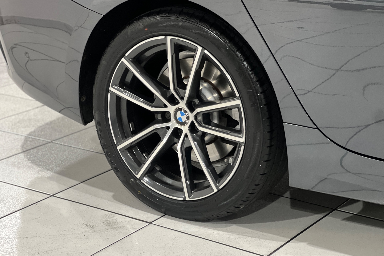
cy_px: 116
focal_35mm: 81
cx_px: 193
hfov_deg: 25.1
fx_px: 864
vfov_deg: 16.9
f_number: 2.8
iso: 400
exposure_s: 1/20
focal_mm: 9
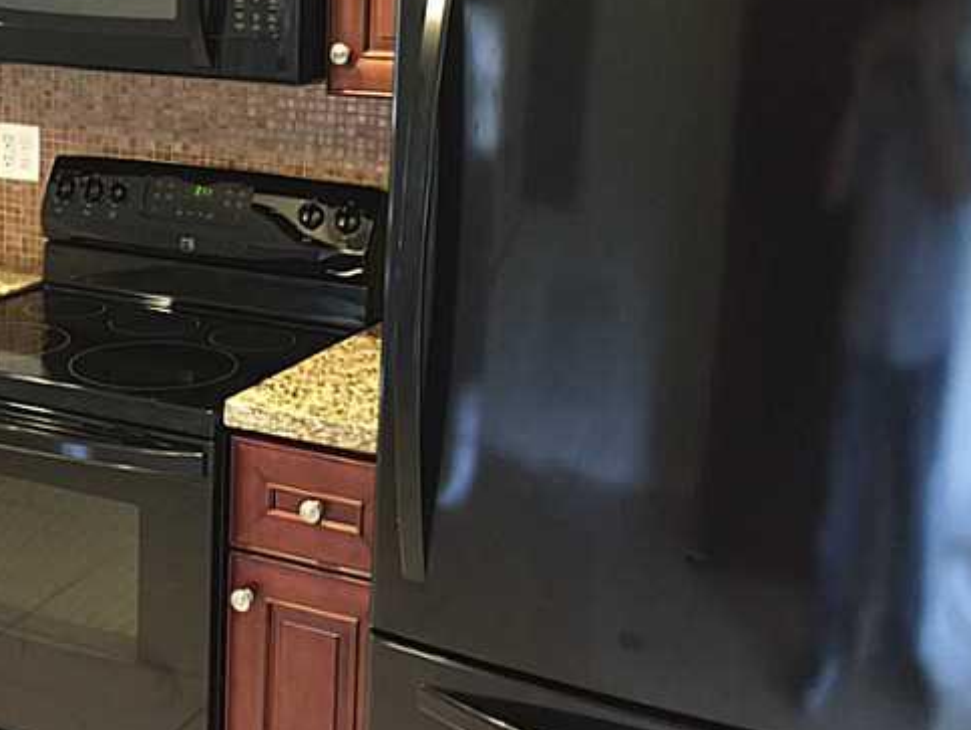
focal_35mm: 48
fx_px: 1347
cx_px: 312
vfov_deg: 30.1
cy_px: 249
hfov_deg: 39.1
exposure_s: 1/4
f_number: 2.2
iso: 80
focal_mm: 4.15
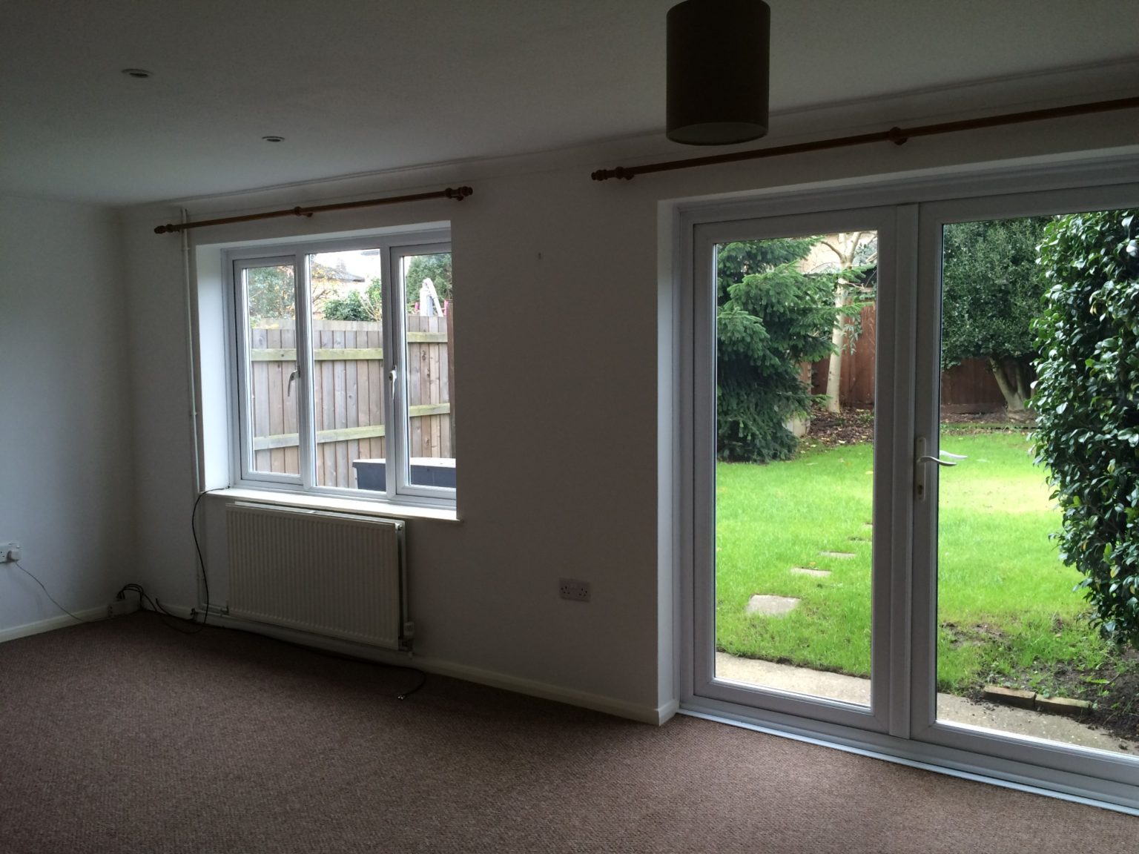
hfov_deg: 61.7
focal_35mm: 29
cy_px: 427
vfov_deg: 48.2
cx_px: 570
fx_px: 954
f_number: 2.2
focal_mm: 4.15
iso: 32
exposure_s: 1/40
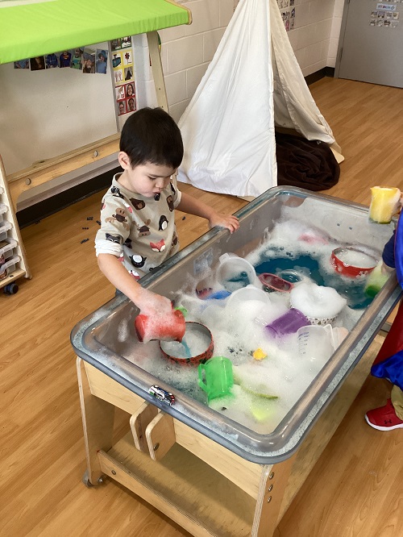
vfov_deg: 58.3
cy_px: 268
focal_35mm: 31
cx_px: 202
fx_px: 481
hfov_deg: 45.5
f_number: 2.4
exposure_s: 1/50
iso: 250
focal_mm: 3.3
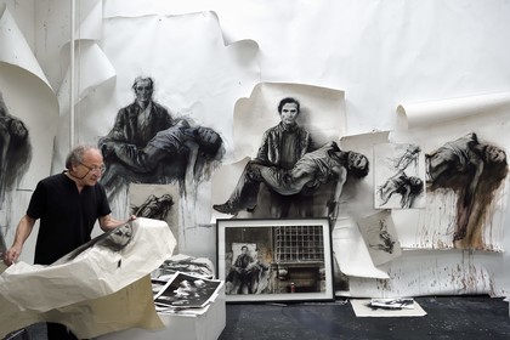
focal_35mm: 29
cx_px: 255
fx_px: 411
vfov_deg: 45.0
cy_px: 170
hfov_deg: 63.7
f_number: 5.6
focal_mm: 29
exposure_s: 1/100
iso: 800
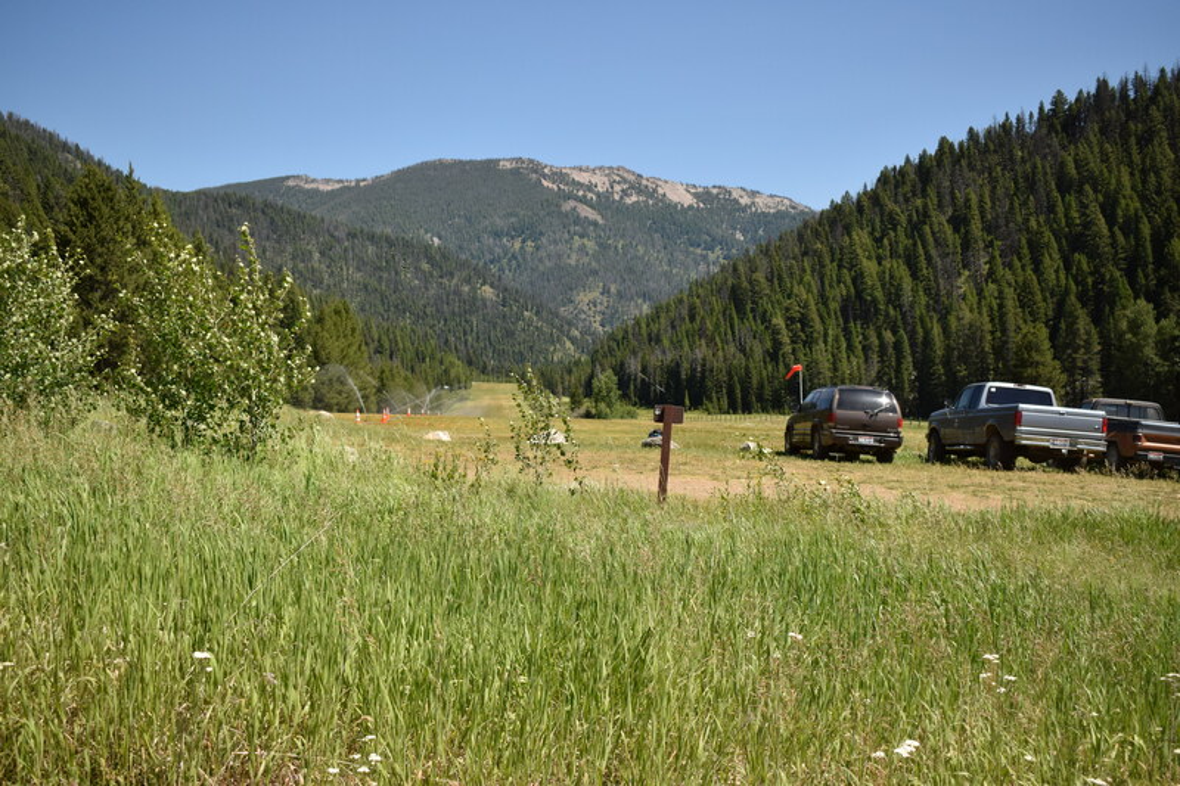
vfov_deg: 31.9
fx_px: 1376
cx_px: 590
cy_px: 393
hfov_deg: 46.4
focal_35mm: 42
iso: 640
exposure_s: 1/4000
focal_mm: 28
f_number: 5.6
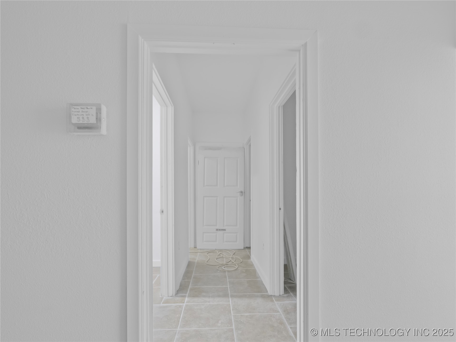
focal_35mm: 18
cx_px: 228
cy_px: 171
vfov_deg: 71.6
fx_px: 237
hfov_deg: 87.7
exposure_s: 1.3
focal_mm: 9
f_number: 9
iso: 500
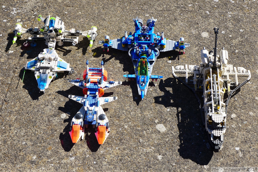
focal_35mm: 65
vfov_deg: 20.9
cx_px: 129
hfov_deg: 30.9
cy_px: 86
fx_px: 466
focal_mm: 12.8
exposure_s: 1/400
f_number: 4.5
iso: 80
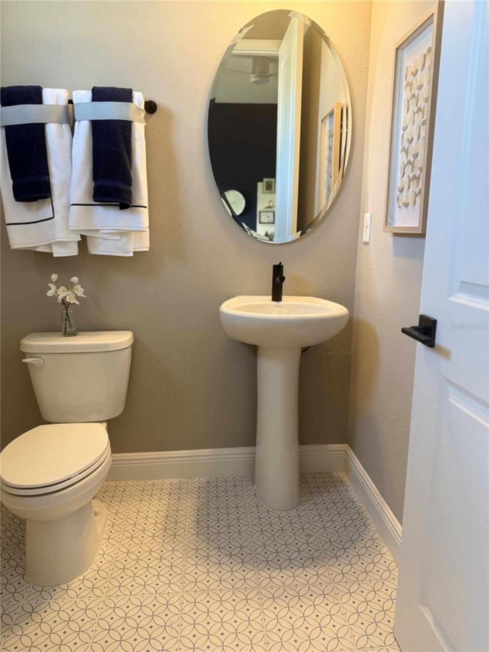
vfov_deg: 71.6
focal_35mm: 24
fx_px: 452
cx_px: 244
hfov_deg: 56.8
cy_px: 326
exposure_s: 1/60
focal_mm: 6.76
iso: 160
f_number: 1.78
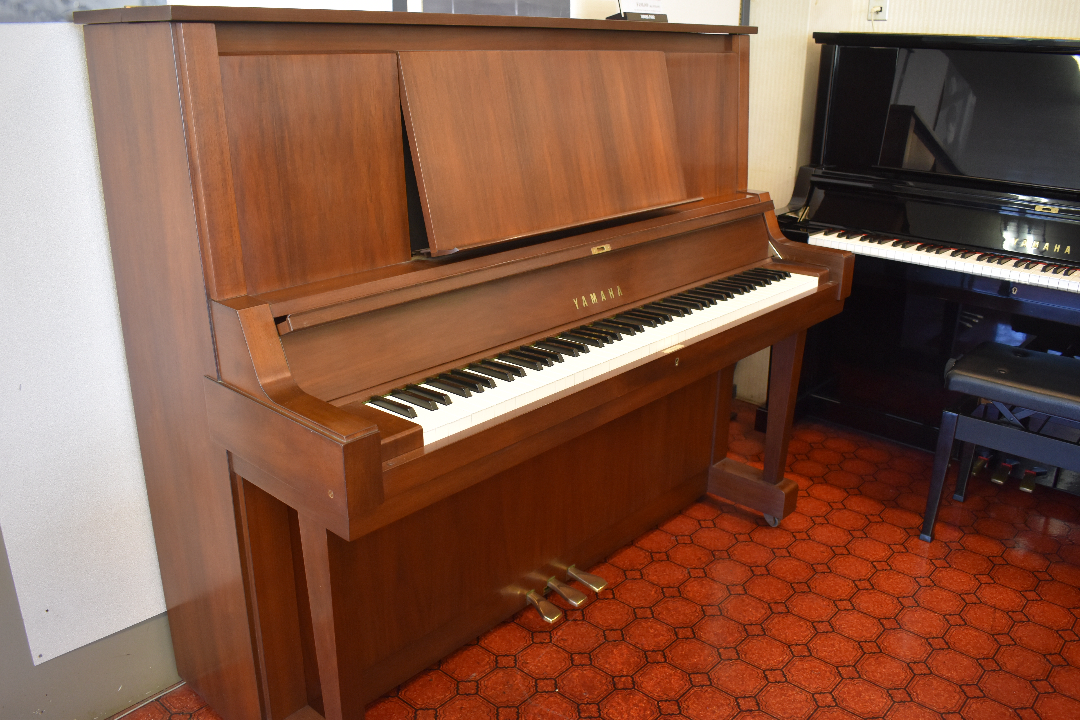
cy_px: 360
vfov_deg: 43.6
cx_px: 540
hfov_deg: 61.9
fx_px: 900
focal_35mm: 30
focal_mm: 20
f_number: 3.5
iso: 1000
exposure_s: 1/60
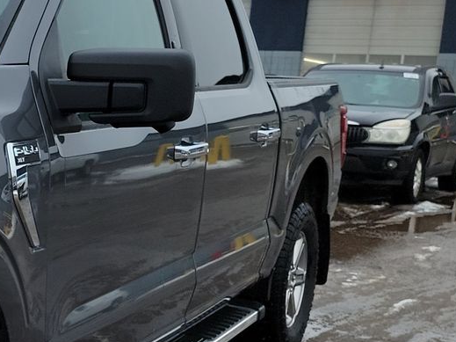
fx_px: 975
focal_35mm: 74
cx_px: -221
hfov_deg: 22.0
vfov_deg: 19.9
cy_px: 190
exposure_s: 1/242
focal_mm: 6.7
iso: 50
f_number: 1.8
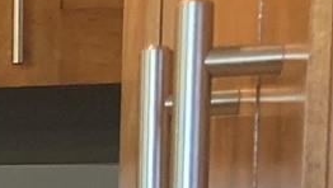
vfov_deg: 4.8
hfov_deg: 7.9
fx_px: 2104
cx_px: -624
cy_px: 680
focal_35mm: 238
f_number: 1.8
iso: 100
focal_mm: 3.99
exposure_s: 1/60
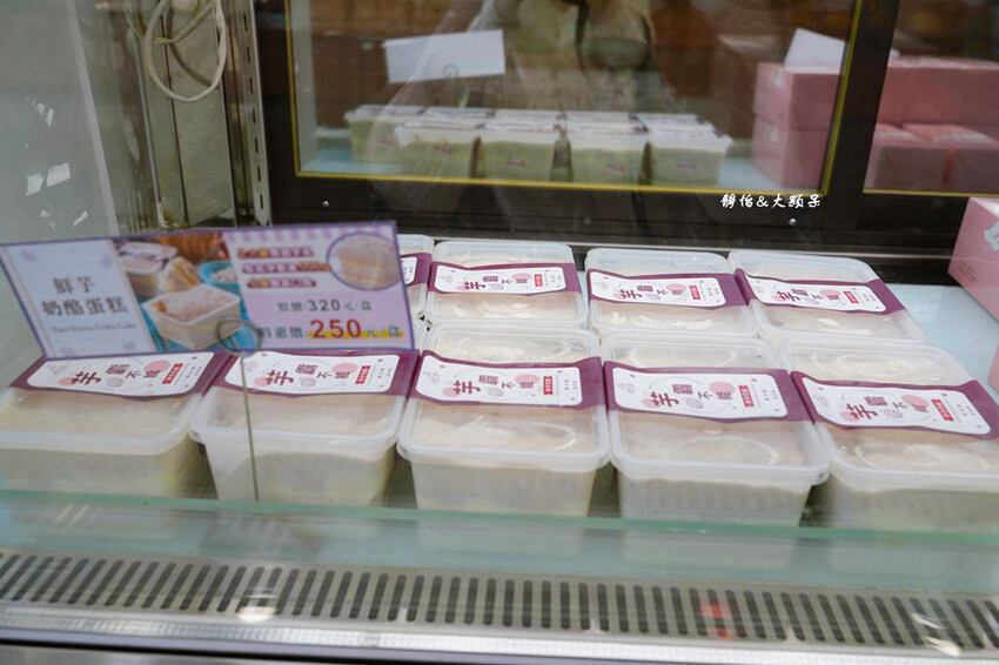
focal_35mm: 30
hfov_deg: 61.9
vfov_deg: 43.6
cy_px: 332
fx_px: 832
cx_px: 500
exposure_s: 1/60
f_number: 5.6
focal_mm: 30
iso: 160
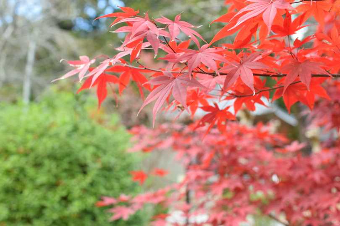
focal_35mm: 45
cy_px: 113
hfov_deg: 43.6
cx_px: 170
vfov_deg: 29.9
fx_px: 425
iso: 320
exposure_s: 1/320
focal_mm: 30
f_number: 4
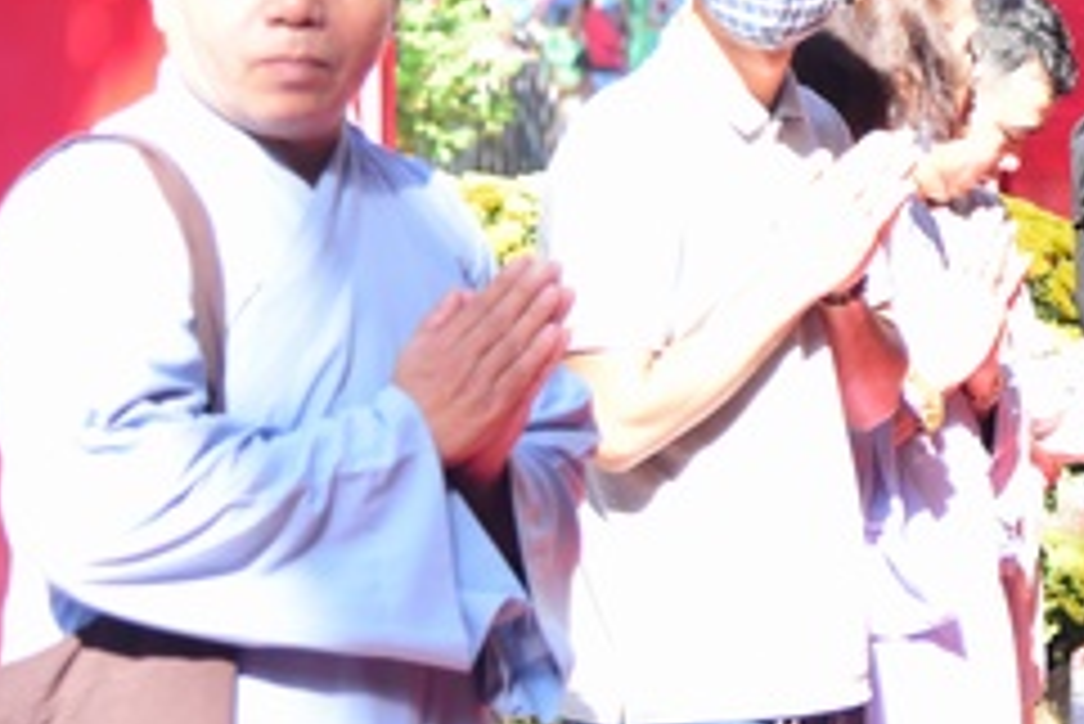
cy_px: 153
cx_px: 1399
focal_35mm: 167
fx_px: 5031
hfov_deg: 12.0
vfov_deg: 8.2
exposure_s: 1/125
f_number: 4
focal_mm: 62
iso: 160
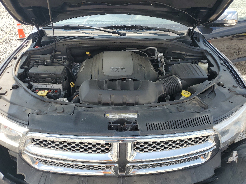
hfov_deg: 67.3
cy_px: 92
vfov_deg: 53.1
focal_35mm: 26
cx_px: 123
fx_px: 185
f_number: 1.5
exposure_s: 1/1250
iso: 50
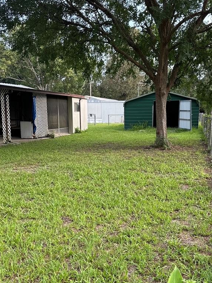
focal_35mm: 38
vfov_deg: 48.8
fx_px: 310
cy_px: 165
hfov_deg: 37.6
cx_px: 119
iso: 80
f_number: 1.78
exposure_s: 1/448
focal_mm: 6.86
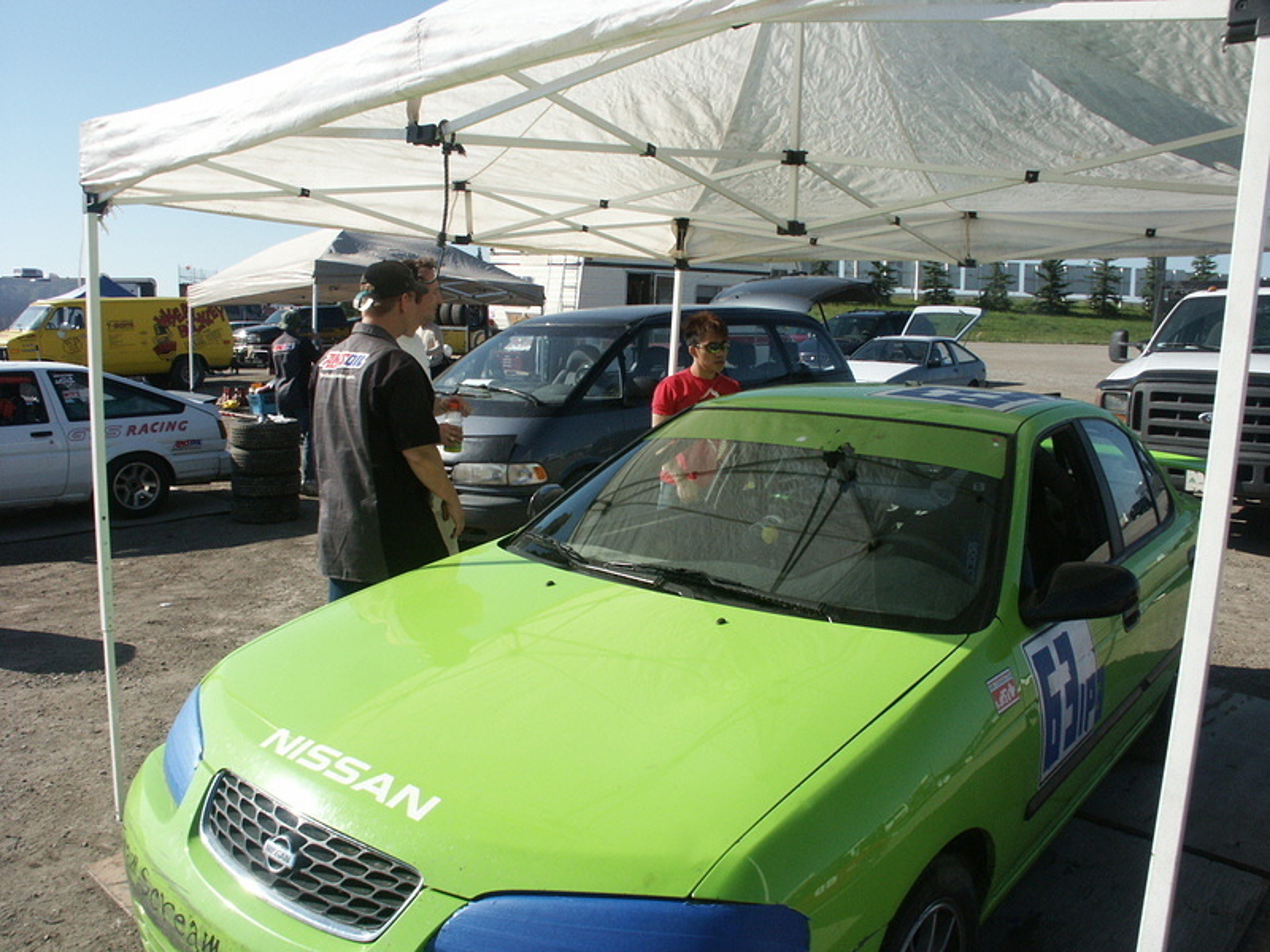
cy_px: 476
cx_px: 635
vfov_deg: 48.2
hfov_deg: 61.7
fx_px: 1064
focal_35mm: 29
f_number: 8
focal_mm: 7.65
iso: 100
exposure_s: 1/350
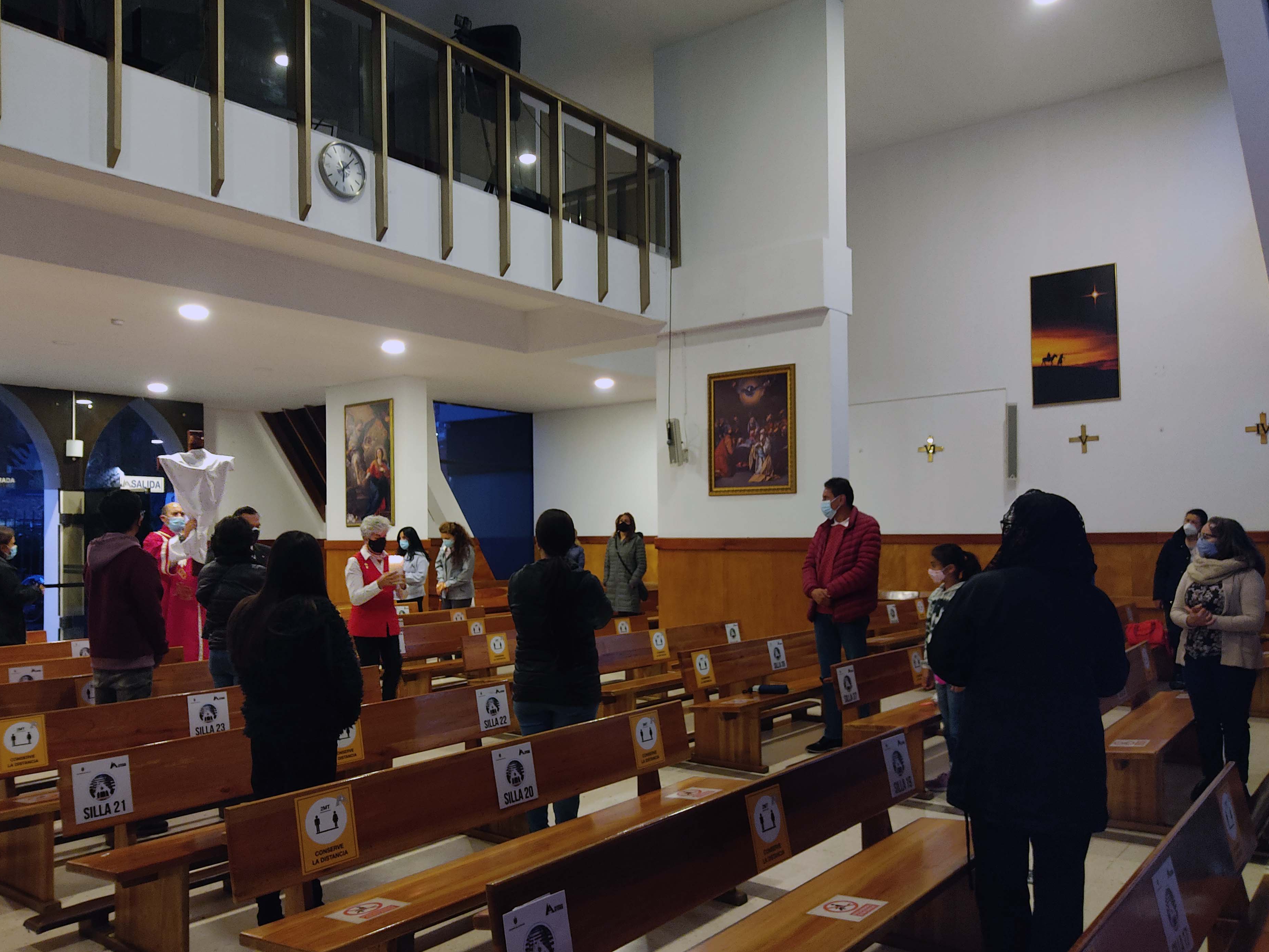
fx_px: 1027
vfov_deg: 49.7
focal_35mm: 28
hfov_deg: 63.4
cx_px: 593
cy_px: 511
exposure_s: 1/24
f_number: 1.79
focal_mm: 4.74
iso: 1851
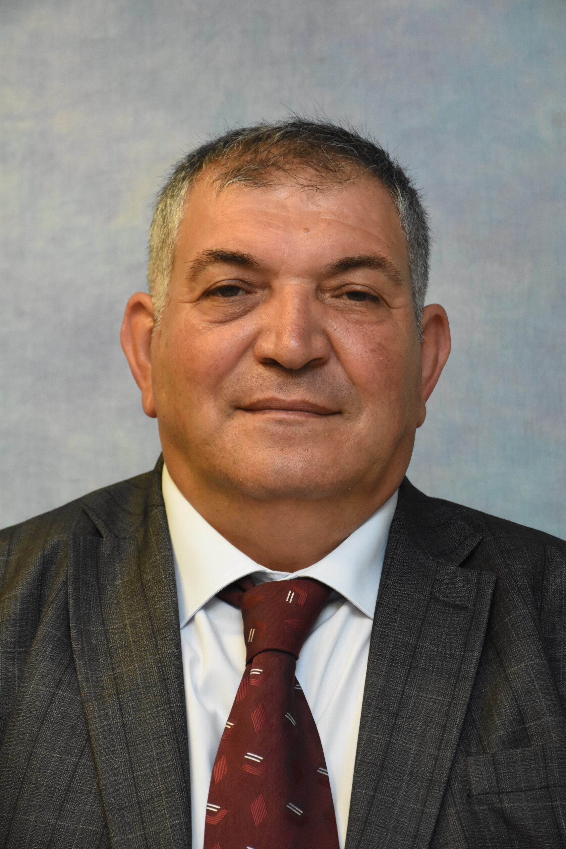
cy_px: 424
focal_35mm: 135
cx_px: 283
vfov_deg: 15.2
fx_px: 3182
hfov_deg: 10.2
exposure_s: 1/125
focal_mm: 90
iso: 3200
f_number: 7.1
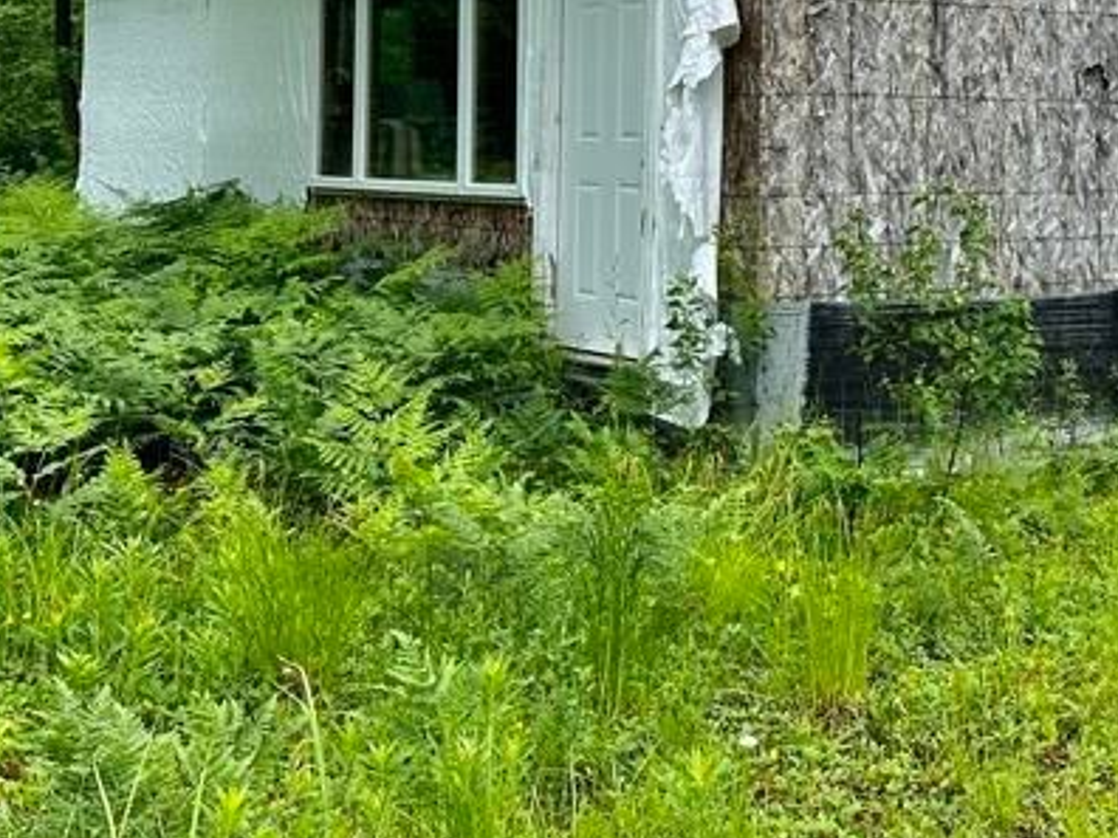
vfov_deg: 22.9
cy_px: 40
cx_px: 909
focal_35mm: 62
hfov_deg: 30.4
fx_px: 2002
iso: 80
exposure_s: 1/1198
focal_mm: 6.86
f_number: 1.78
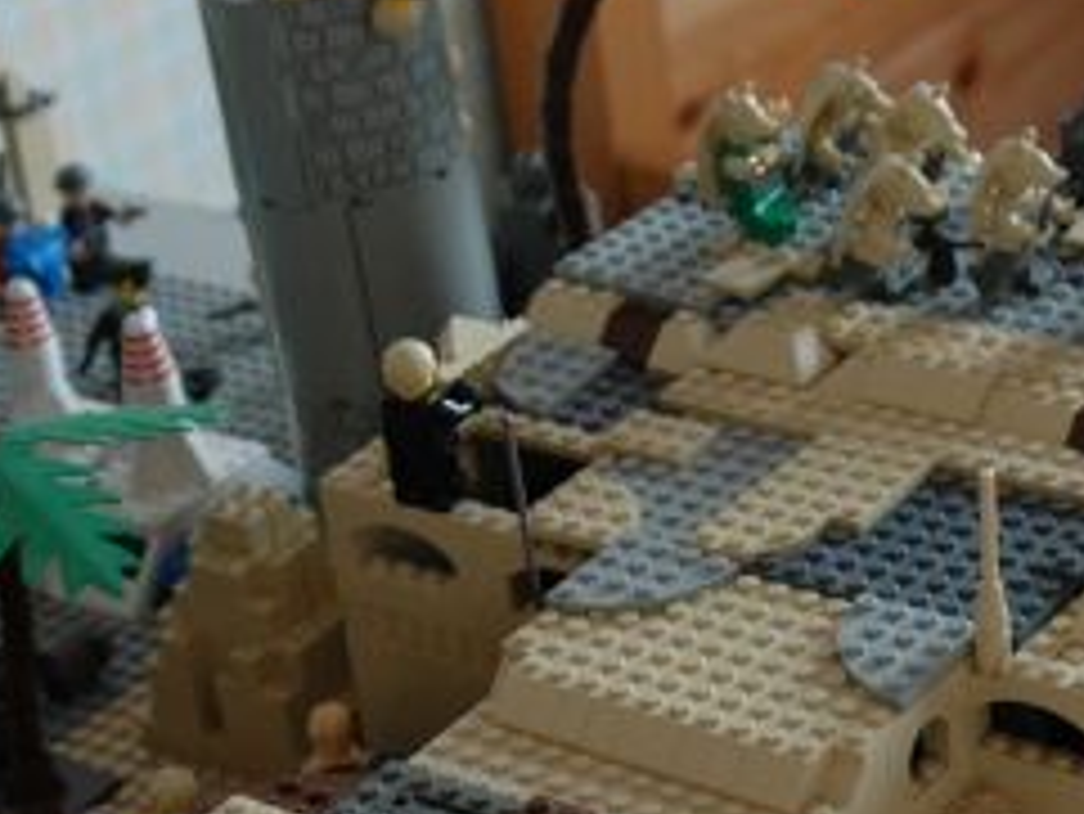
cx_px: 769
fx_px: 4073
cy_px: 823
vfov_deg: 11.3
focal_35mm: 130
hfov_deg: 15.1
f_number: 5
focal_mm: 34
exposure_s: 1/100
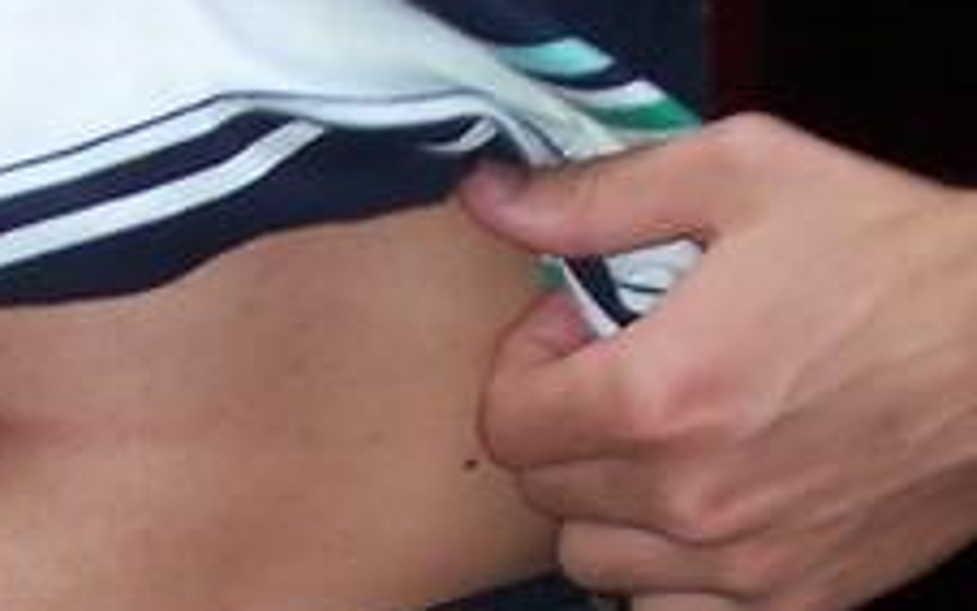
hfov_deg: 9.8
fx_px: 5646
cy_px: 942
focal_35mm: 212
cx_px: 13
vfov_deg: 6.1
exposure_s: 1/90
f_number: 4
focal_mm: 10.8
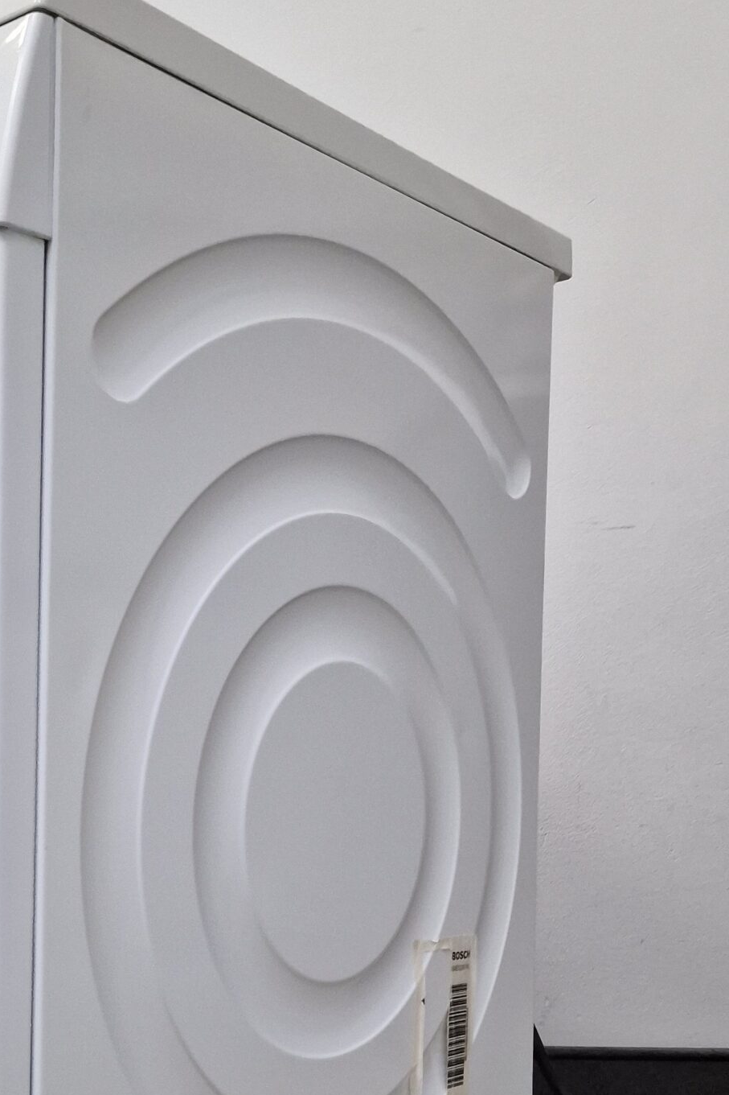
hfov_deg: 28.0
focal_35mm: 45
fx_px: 1367
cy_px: 733
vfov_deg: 43.0
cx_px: -4
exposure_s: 1/100
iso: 400
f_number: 1.8
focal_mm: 6.4
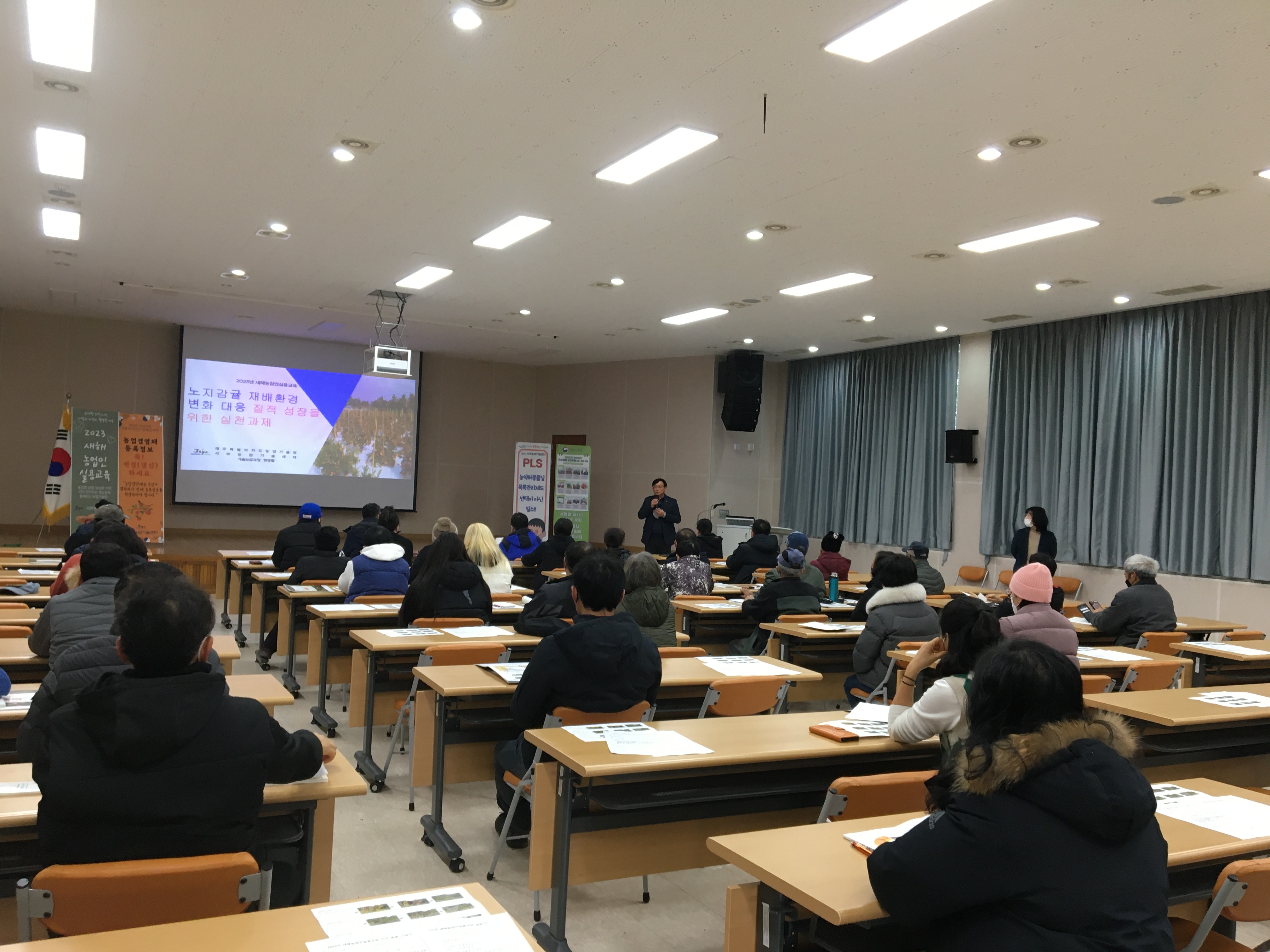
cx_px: 635
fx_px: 1064
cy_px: 476
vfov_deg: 48.2
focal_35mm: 29
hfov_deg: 61.7
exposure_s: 1/30
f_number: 2.2
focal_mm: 4.15
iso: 80
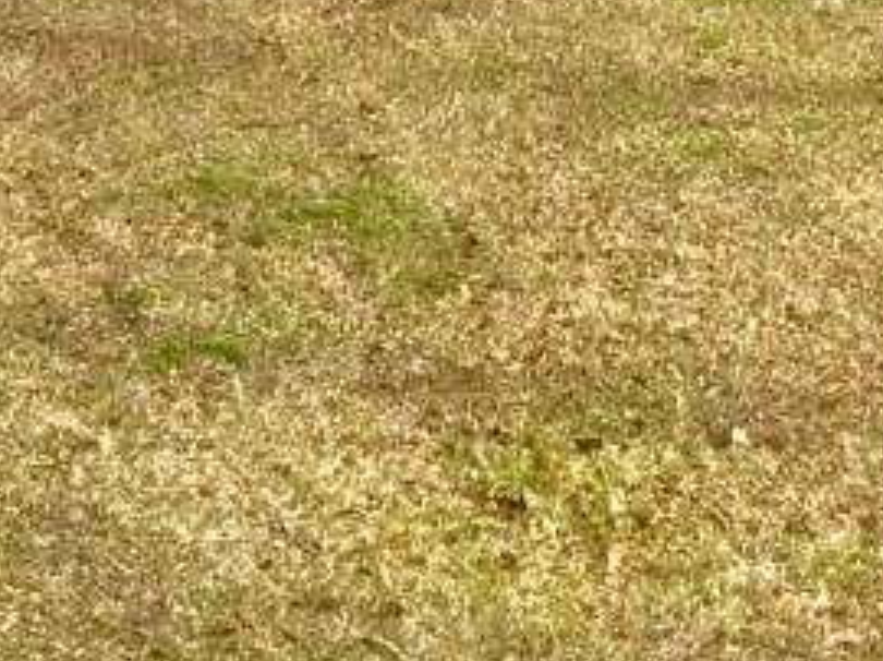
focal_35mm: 110
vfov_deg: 12.2
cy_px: -569
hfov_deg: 17.3
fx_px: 2803
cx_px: 986
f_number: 2.2
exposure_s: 1/6410
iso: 25
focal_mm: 4.15
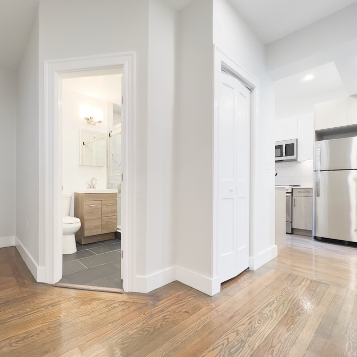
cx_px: 124
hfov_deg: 84.9
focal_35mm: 16
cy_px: 186
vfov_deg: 87.4
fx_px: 187
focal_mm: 1.57
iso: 160
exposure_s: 1/120
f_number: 1.8
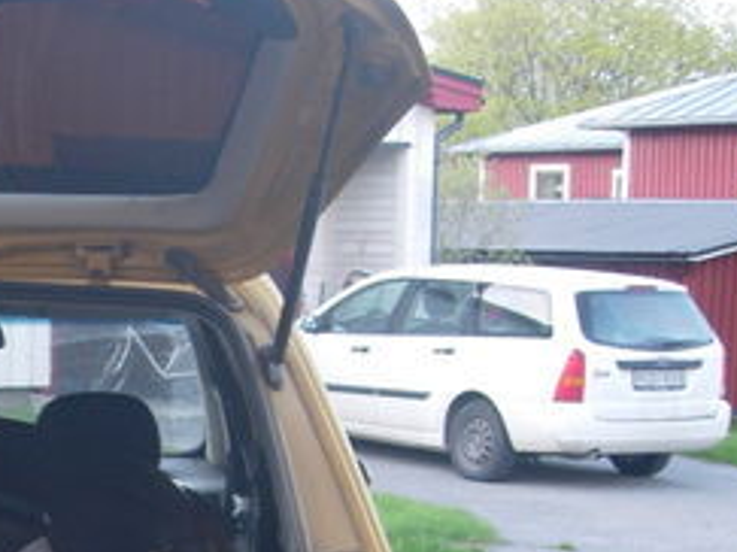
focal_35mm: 100
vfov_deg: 14.3
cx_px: -191
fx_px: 2128
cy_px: 658
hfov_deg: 18.4
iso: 79
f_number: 2.8
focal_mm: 7.8
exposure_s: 1/18.4
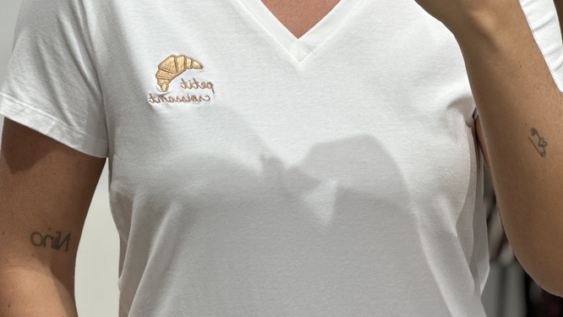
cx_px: 292
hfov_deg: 16.9
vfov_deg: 9.5
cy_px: 268
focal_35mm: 127
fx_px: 1896
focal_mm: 9
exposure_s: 1/100
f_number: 2.8
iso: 50
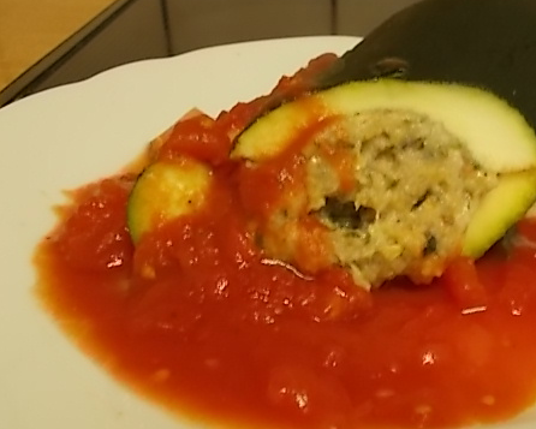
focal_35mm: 42
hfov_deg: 43.0
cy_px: 237
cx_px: 374
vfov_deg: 35.7
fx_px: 666
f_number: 3.4
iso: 200
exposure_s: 1/8
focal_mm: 5.3
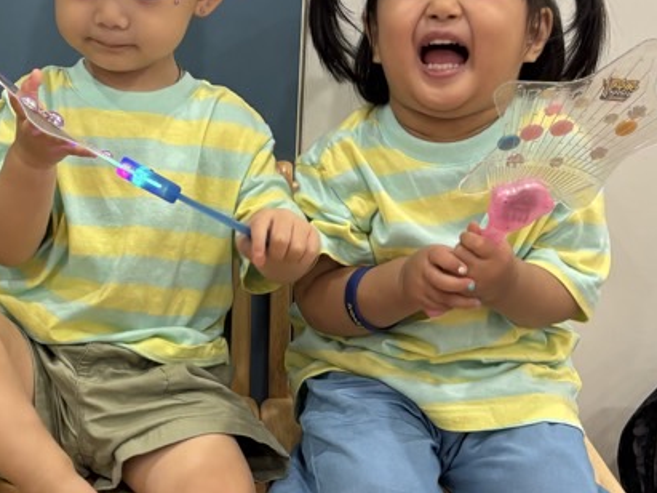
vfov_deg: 18.1
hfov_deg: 23.6
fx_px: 1537
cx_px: 98
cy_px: 162
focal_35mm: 81
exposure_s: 1/60
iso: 125
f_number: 1.6
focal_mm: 5.96
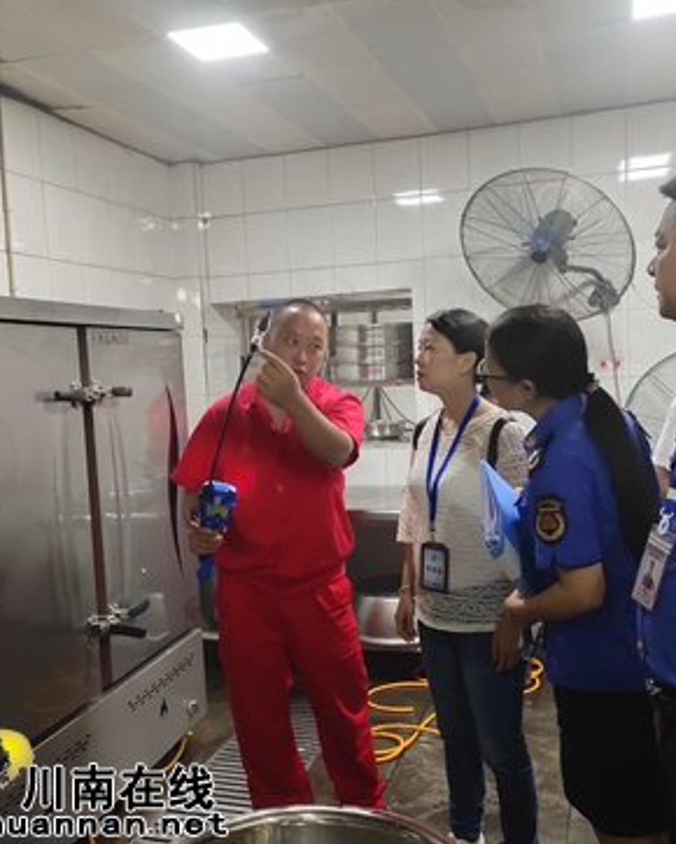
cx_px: 331
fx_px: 775
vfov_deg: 57.2
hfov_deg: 47.1
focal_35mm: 31
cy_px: 425
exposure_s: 1/152
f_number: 1.79
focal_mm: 4.76
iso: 56
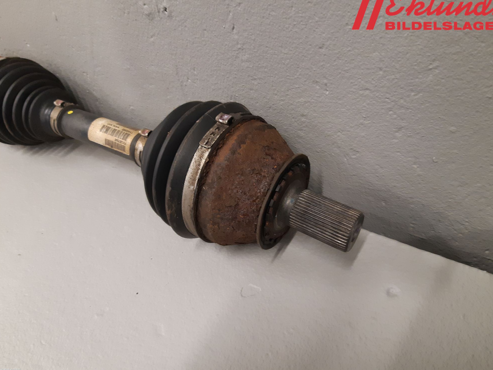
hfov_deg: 65.3
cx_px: 249
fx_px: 385
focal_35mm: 27
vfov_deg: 51.3
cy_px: 180
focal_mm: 3.93
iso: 200
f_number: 1.7
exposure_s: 1/50
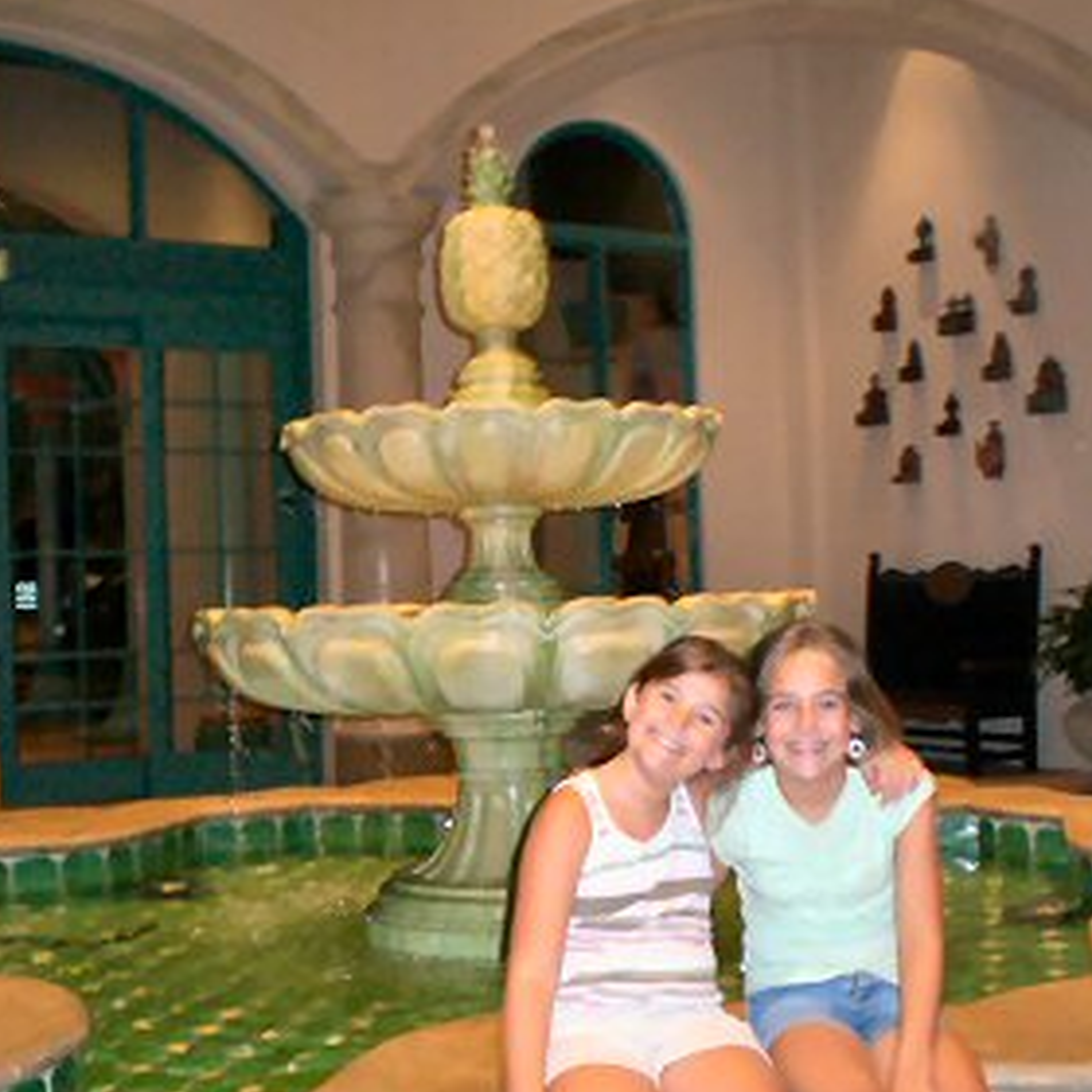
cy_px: 573
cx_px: 569
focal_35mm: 48
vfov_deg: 35.3
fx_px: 1713
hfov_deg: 35.3
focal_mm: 6.3
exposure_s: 1/60
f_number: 3.1
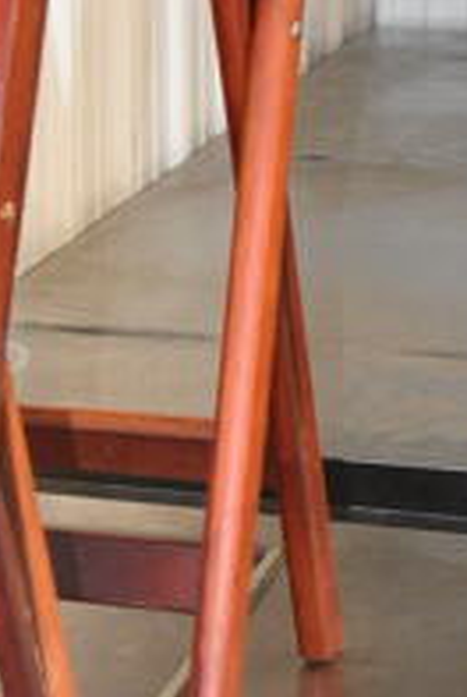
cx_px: -333
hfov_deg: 9.5
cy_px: 221
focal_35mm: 139
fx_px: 2695
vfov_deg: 14.7
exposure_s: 1/200
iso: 2000
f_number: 3.8
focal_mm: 20
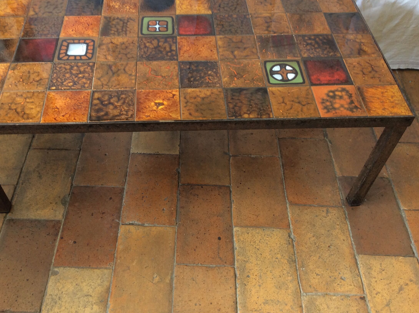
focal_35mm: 38
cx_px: 175
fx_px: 459
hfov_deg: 48.8
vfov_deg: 37.6
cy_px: 142
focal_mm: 3.3
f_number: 2.4
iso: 50
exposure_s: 1/25
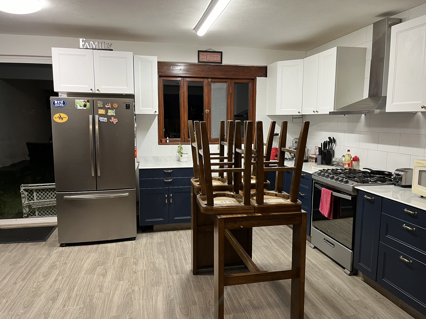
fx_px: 320
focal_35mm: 26
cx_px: 213
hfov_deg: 67.3
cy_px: 160
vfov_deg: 53.1
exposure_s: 1/60
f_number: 1.6
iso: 160
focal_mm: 5.1
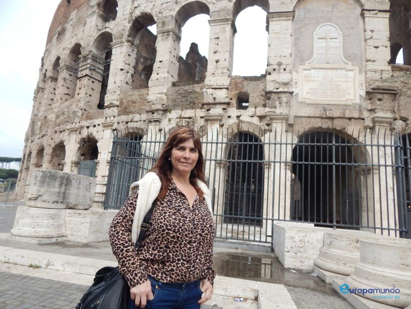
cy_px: 154
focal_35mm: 22
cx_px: 206
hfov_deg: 76.4
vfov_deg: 61.1
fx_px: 261
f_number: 3
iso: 125
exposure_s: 1/1000
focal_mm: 4
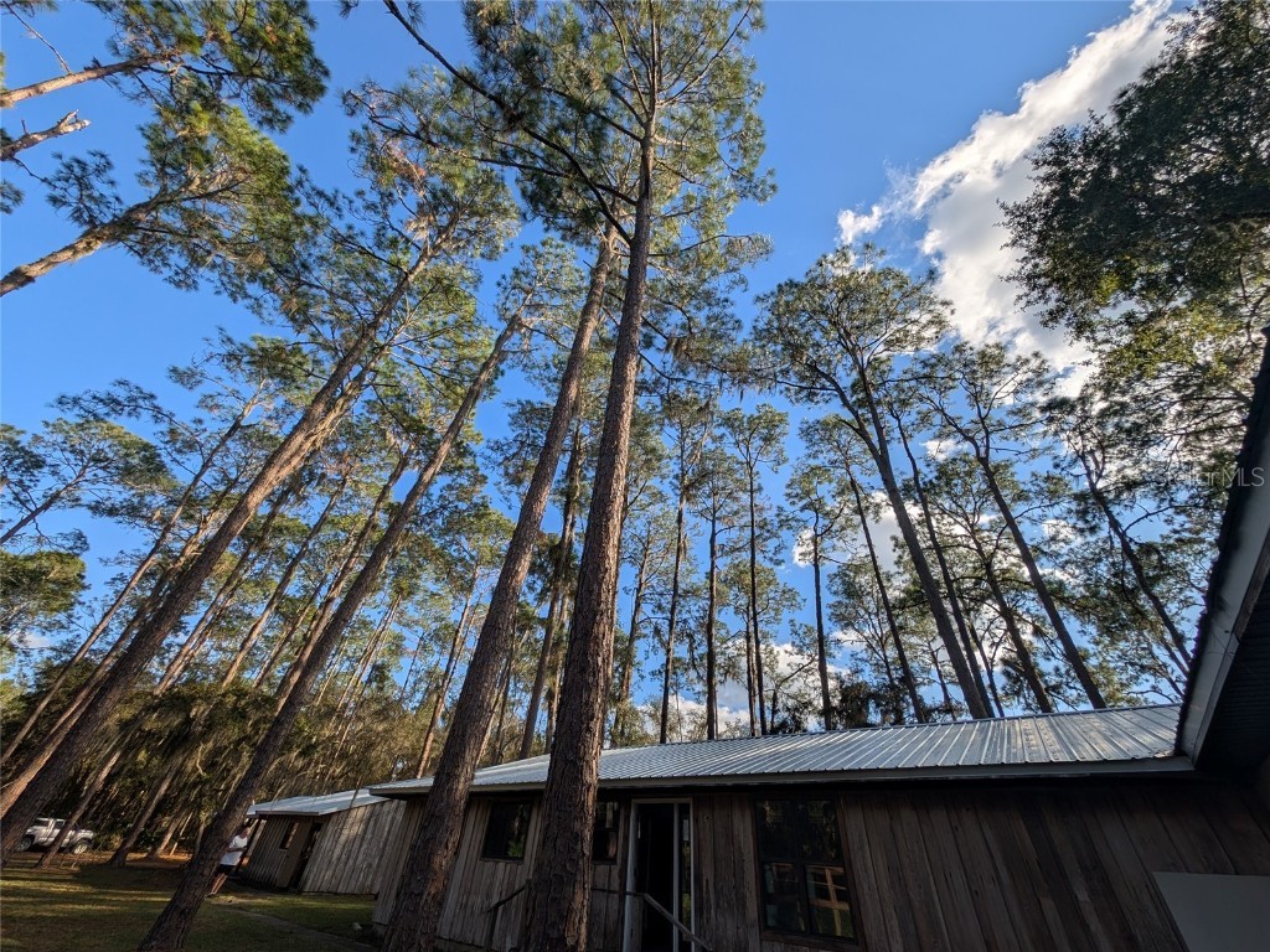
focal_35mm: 12
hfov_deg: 110.5
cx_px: 635
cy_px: 476
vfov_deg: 94.5
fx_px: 440
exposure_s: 1/1859
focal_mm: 2.23
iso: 37
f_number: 1.95
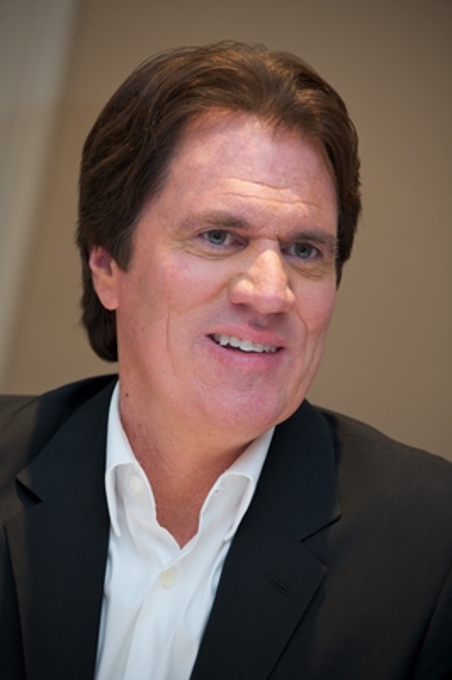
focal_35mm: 300
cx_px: 226
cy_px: 340
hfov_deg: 4.6
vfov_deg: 6.9
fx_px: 5659
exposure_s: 1/60
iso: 500
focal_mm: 300
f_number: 5.6
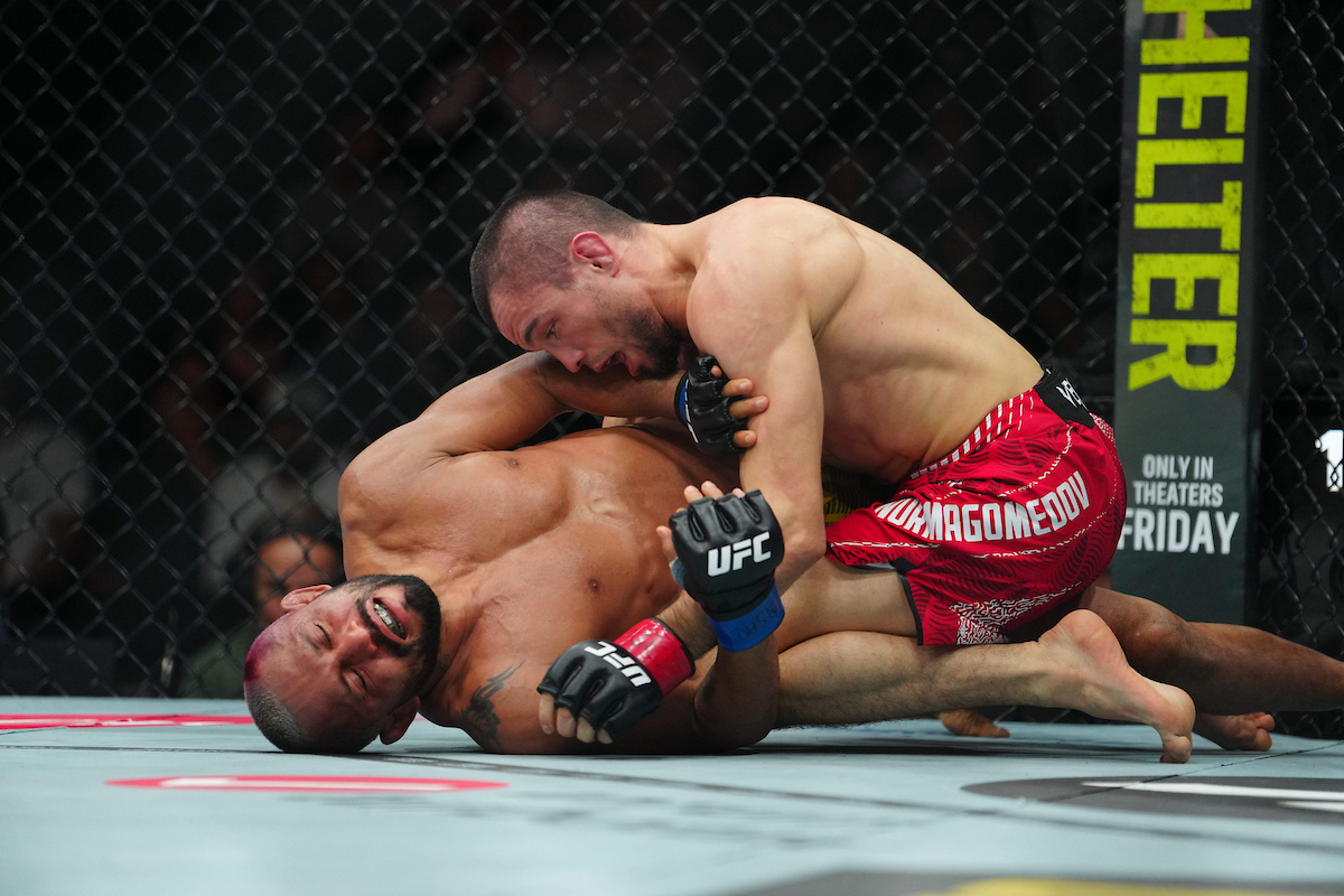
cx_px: 672
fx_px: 6645
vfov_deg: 7.7
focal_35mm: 178
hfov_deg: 11.5
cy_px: 448
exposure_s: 1/1250
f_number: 2.8
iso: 2500
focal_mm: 178
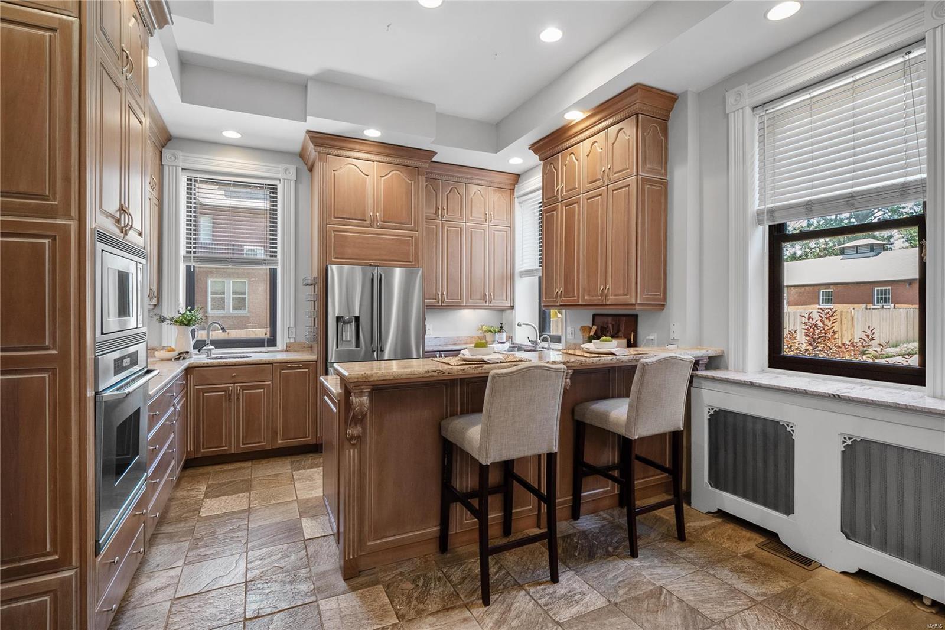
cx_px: 472
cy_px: 315
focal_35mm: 16
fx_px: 420
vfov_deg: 73.7
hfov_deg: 96.7
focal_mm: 8
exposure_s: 1/10
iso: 400
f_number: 6.3
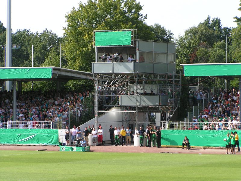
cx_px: 120
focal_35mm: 157
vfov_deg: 9.5
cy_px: 90
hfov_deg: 12.6
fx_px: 1093
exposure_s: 1/320
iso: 50
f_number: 5
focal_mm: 24
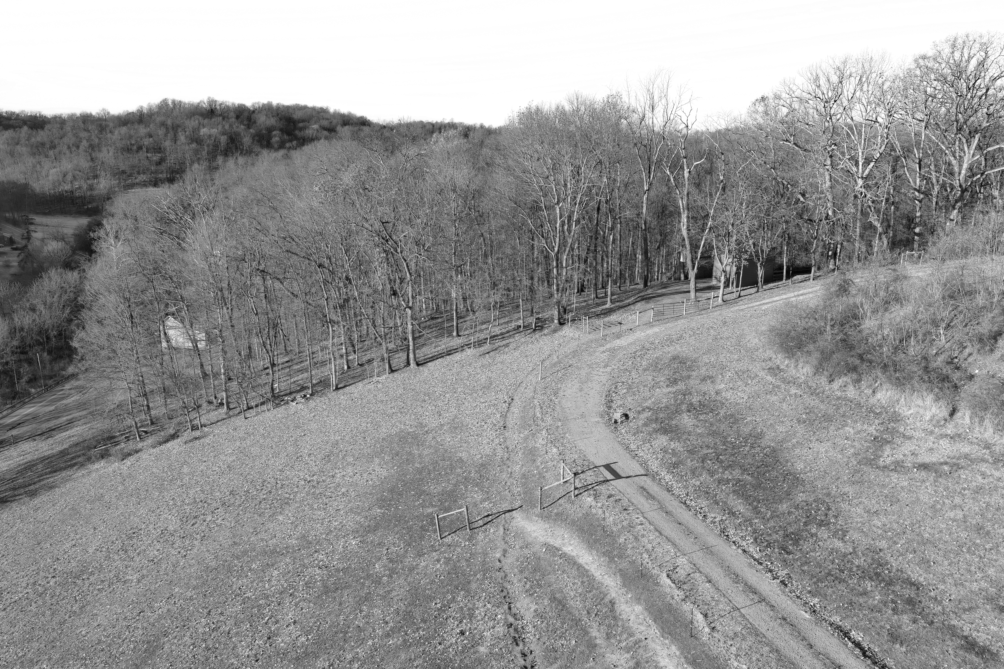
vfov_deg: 45.0
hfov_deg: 63.7
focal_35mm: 29
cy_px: 334
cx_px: 502
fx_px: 809
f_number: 2.8
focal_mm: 10.6
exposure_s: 1/1344
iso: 200
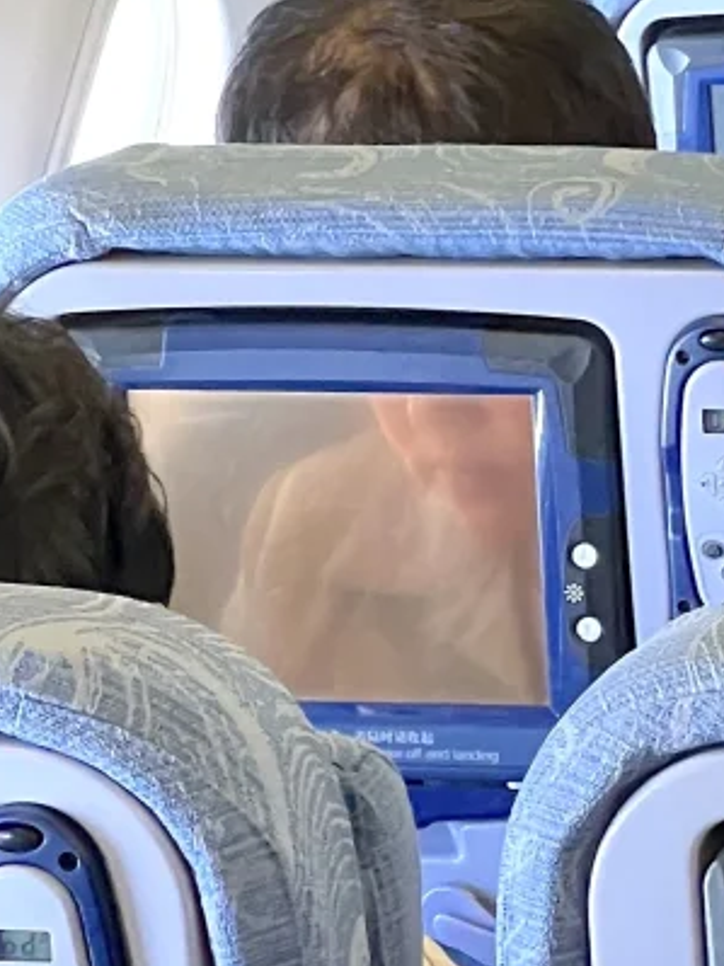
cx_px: 1235
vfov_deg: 7.1
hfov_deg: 5.3
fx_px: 7757
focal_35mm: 278
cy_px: 947
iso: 400
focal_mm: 9
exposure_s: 1/57
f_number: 2.8
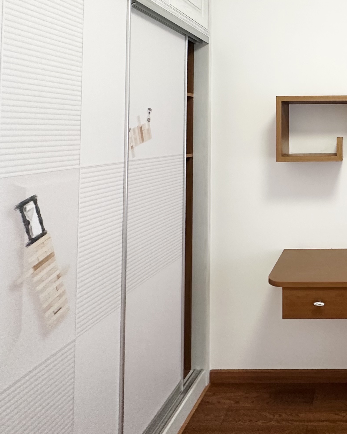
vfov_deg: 59.4
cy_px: 116
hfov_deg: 43.9
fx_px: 360
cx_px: 349
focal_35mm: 28
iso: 320
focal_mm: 2.22
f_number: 2.2
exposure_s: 1/76
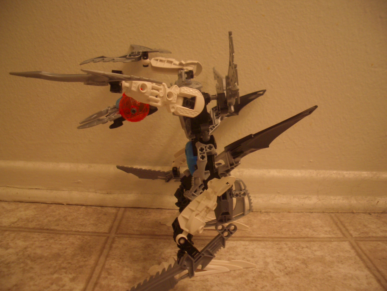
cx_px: 194
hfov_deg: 52.6
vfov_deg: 40.7
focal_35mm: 35
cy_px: 146
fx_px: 391
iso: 100
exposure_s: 1/20
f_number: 2.6
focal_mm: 5.8
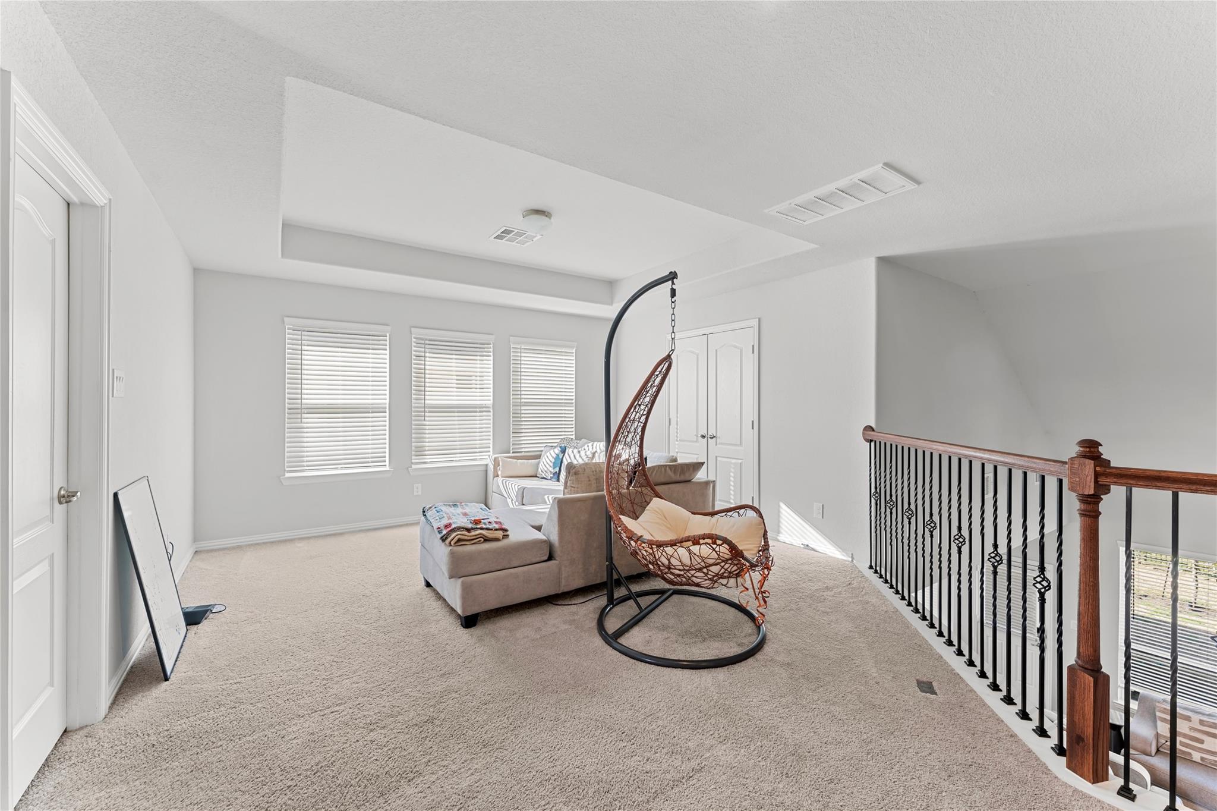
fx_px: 473
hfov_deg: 104.3
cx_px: 608
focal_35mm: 14
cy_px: 406
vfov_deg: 81.2
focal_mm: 14
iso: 200
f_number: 8
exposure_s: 1/2
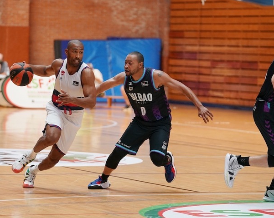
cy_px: 109
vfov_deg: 7.3
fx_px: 1710
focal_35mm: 211
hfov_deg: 9.2
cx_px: 113
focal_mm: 124
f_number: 2.8
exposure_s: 1/2500
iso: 2000
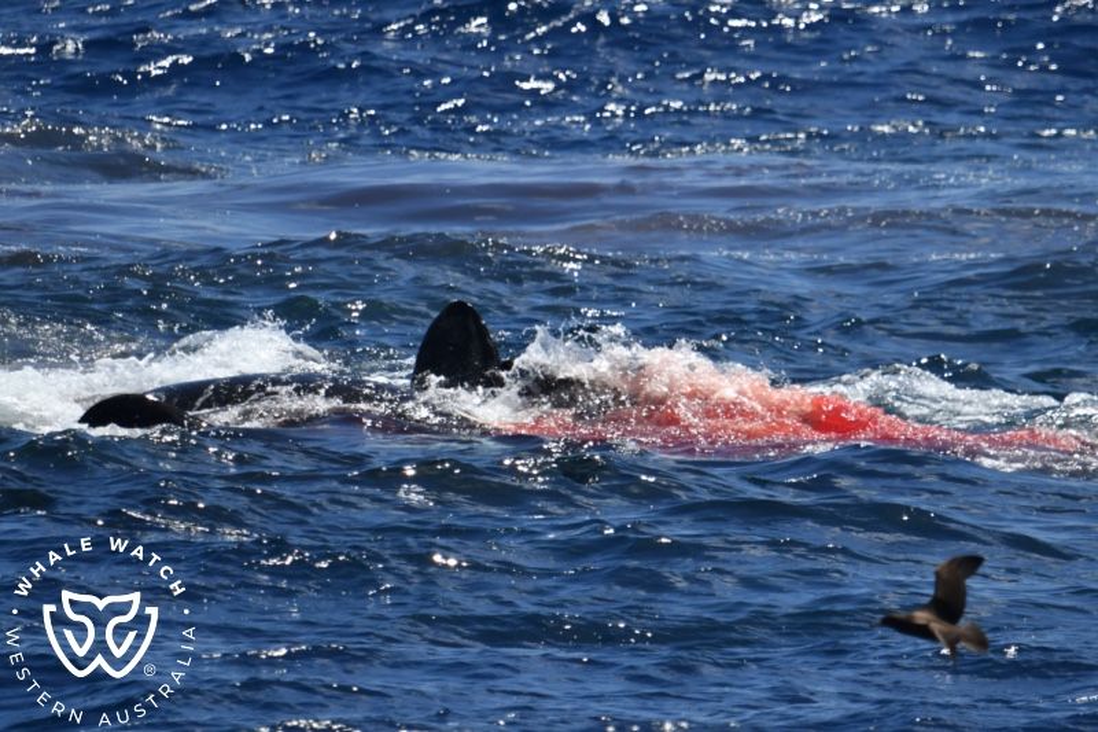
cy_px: 366
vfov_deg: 2.3
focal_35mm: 600
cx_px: 549
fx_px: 18295
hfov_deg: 3.4
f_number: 6.3
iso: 720
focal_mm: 600
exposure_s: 1/8000
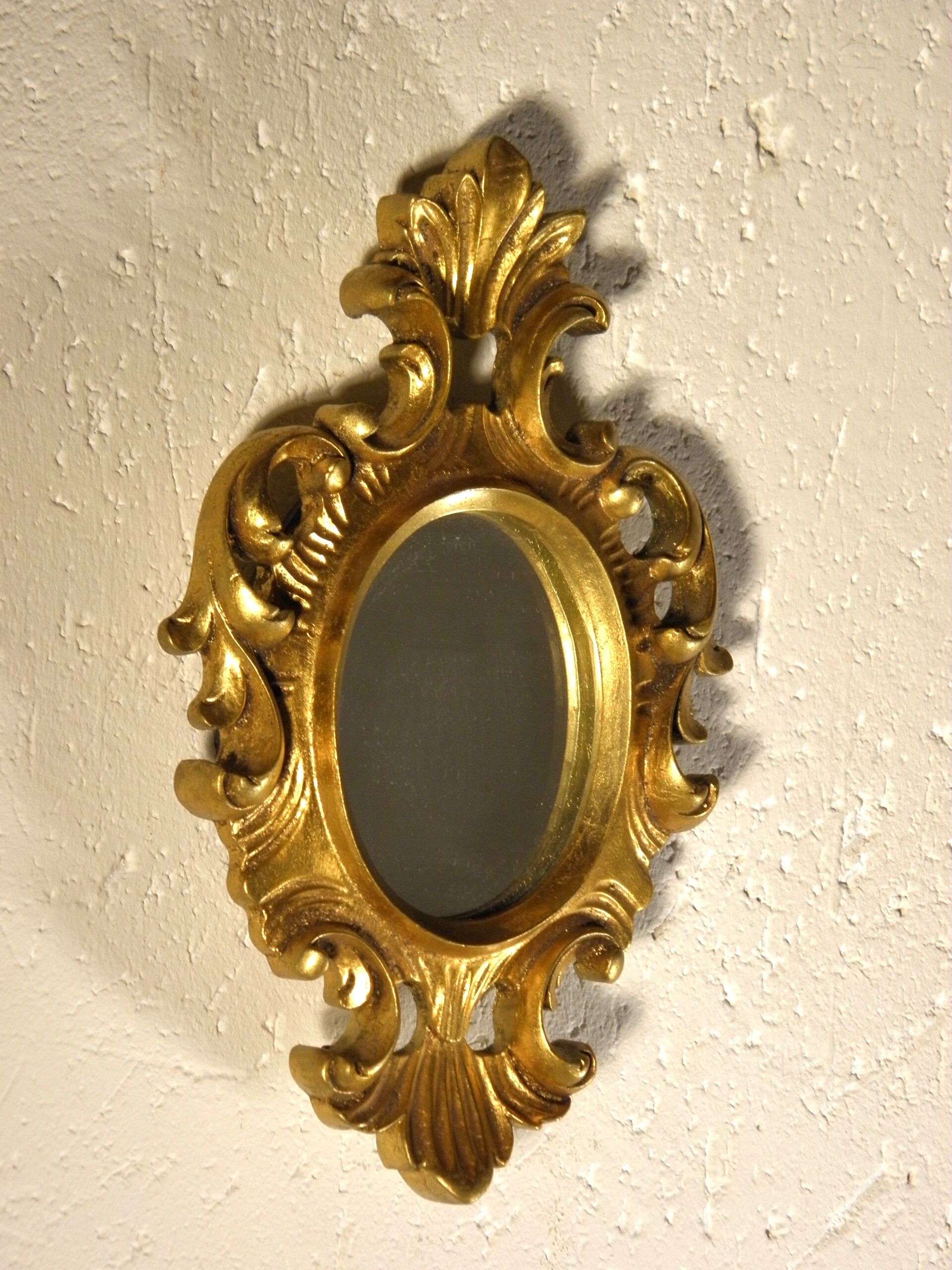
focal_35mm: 106
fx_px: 3887
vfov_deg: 18.5
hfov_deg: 14.0
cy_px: 635
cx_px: 476
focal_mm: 19
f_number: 4.7
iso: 200
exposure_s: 1/25
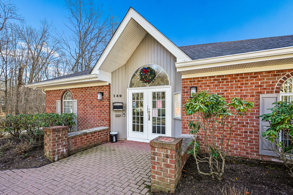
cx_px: 146
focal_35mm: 16
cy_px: 98
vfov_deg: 73.7
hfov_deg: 96.7
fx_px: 130
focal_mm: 16
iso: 400
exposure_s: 1/125
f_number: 8
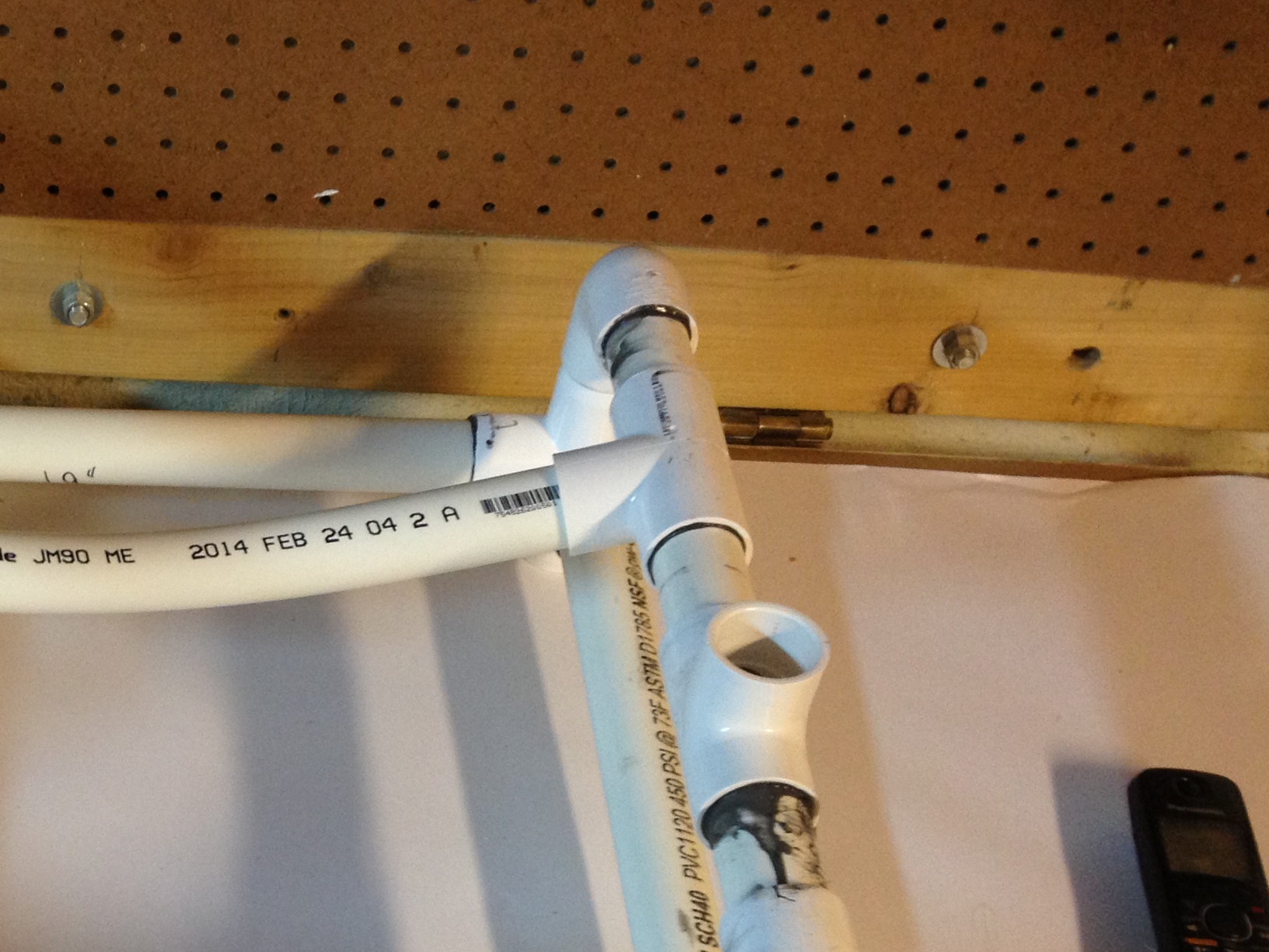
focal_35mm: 70
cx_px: 62
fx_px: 2566
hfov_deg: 26.6
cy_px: 923
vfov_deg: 20.4
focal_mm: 4.28
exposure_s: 1/20
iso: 125
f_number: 2.4
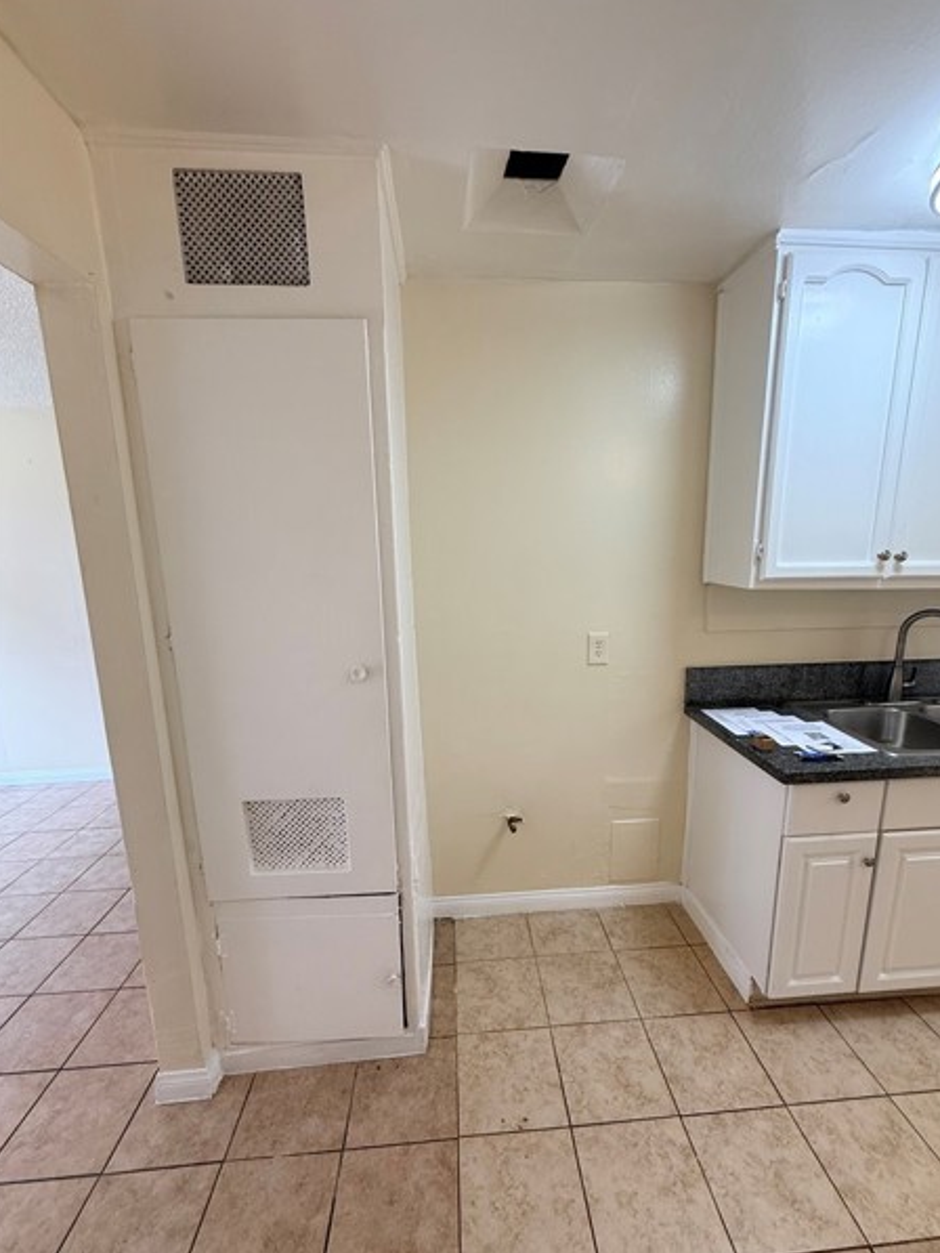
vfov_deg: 98.1
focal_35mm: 15
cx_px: 491
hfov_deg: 81.7
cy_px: 655
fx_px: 543
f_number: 2.2
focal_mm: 2.22
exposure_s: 1/120
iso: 160
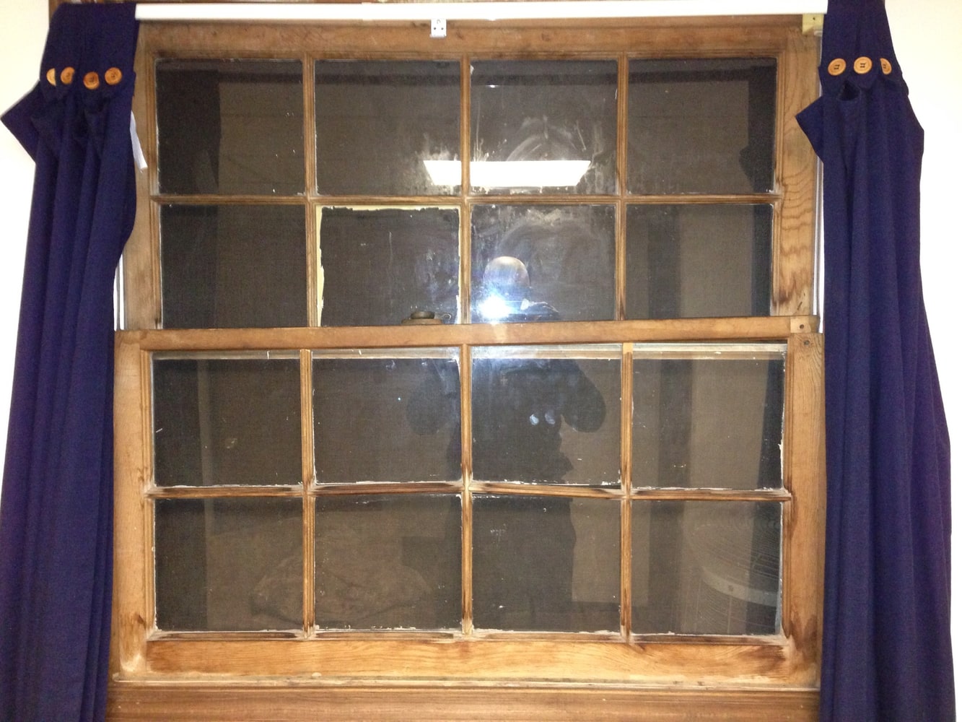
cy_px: 361
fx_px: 917
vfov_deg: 43.0
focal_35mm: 33
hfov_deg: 55.3
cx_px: 481
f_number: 2.4
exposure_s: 1/16
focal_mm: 4.13
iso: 400
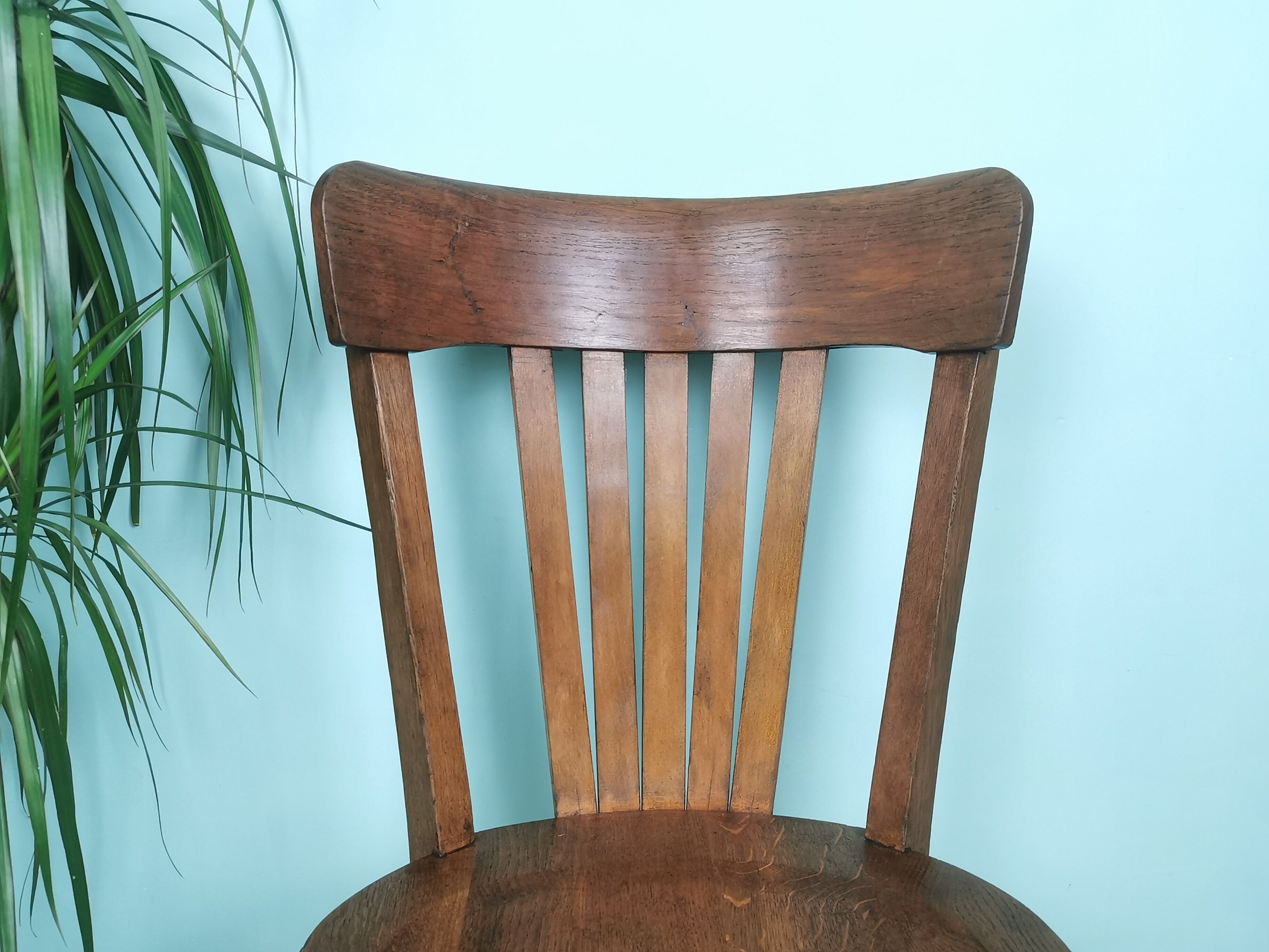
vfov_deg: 41.8
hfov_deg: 54.0
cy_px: 476
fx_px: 1246
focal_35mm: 34
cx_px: 634
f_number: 1.8
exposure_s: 1/100
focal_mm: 5.58
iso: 200
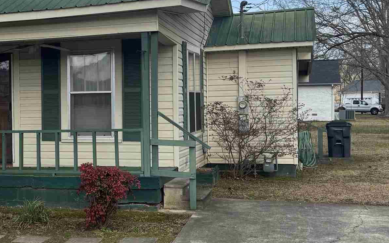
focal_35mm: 66
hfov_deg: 29.3
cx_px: 12
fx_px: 700
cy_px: 112
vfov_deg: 19.7
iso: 80
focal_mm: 6.76
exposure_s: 1/2174
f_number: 1.78
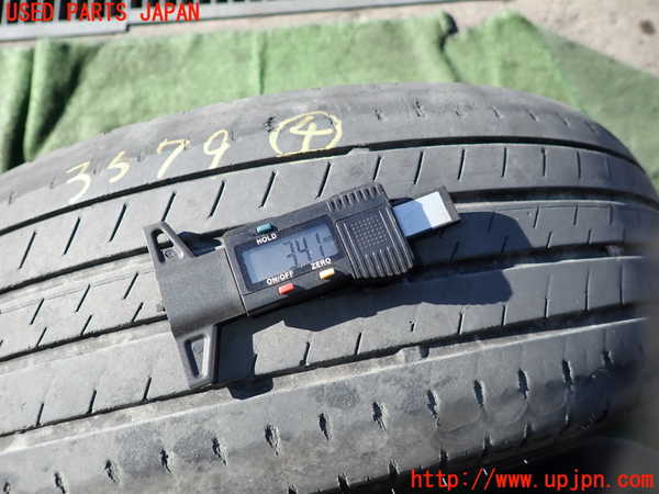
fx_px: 476
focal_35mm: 25
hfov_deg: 69.4
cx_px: 330
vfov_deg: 54.9
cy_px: 247
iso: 100
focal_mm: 4.5
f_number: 5.6
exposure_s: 1/100
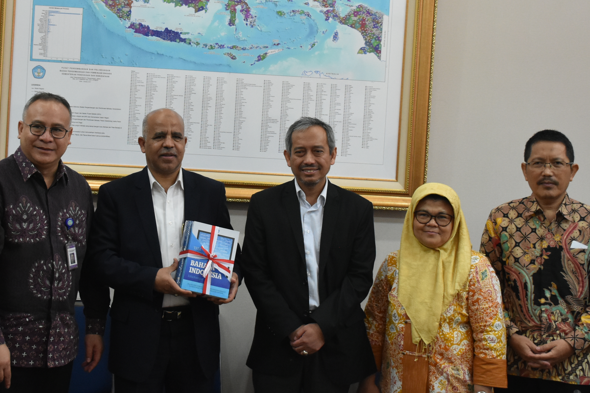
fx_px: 885
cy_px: 126
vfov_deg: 24.9
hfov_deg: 36.7
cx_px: 237
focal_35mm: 54
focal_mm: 20
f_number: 4
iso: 1600
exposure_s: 1/60
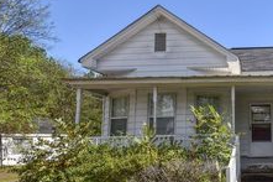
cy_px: 111
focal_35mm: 34
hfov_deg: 48.4
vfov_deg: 38.6
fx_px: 258
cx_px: 258
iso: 400
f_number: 11
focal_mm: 10
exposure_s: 1/400
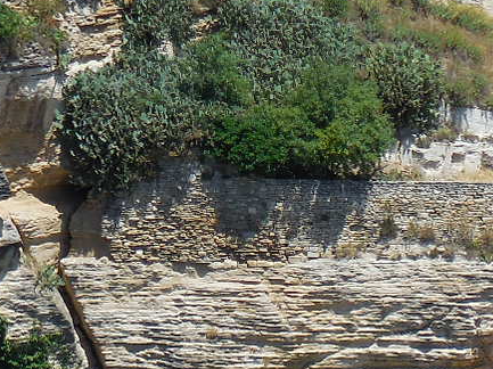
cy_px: 484
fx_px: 5948
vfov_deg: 3.5
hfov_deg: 4.7
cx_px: 256
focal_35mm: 418
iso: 125
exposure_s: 1/640
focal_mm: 20.4
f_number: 5.1
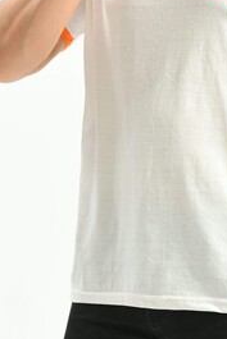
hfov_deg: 3.9
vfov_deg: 5.8
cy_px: 100
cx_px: 176
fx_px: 3344
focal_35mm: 354
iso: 100
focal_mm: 125
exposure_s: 1/160
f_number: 5.6
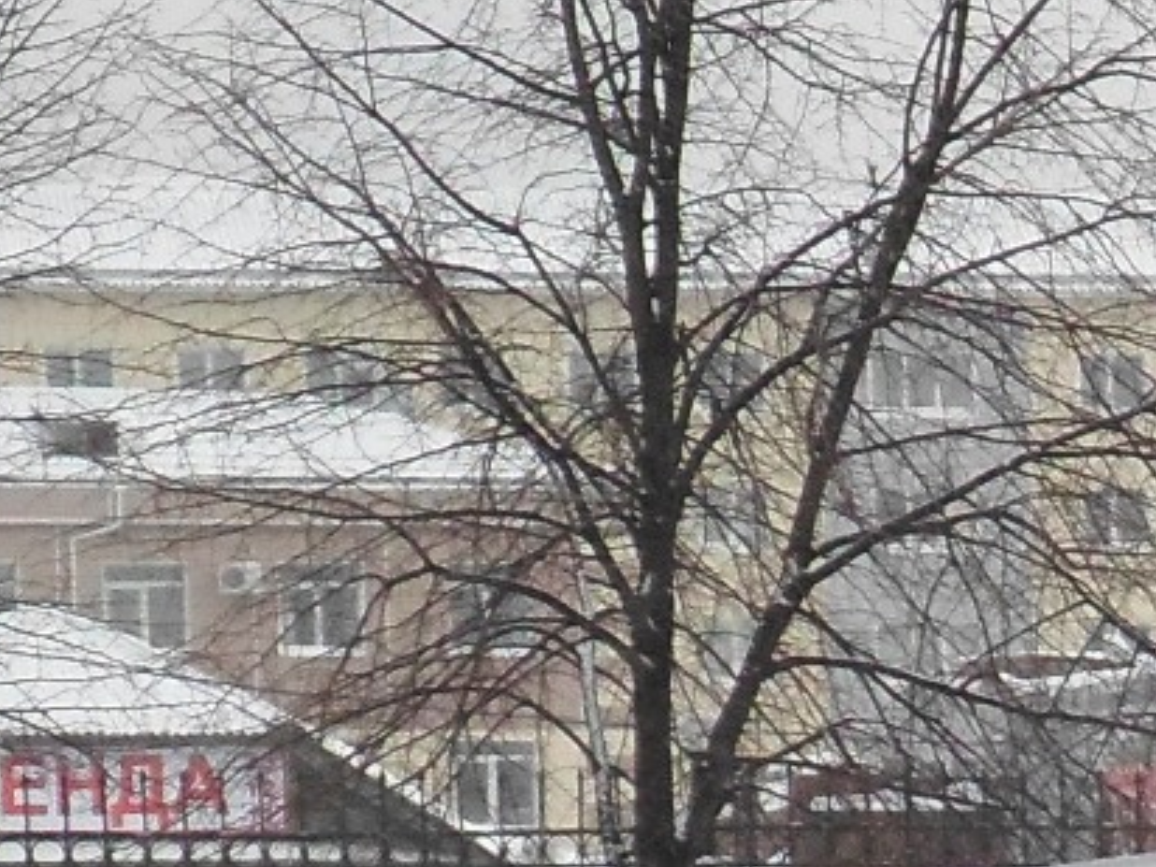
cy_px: 1599
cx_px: 2298
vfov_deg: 4.4
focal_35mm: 333
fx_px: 11121
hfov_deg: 5.8
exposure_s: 1/350
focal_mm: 12
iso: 80
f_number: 4.1
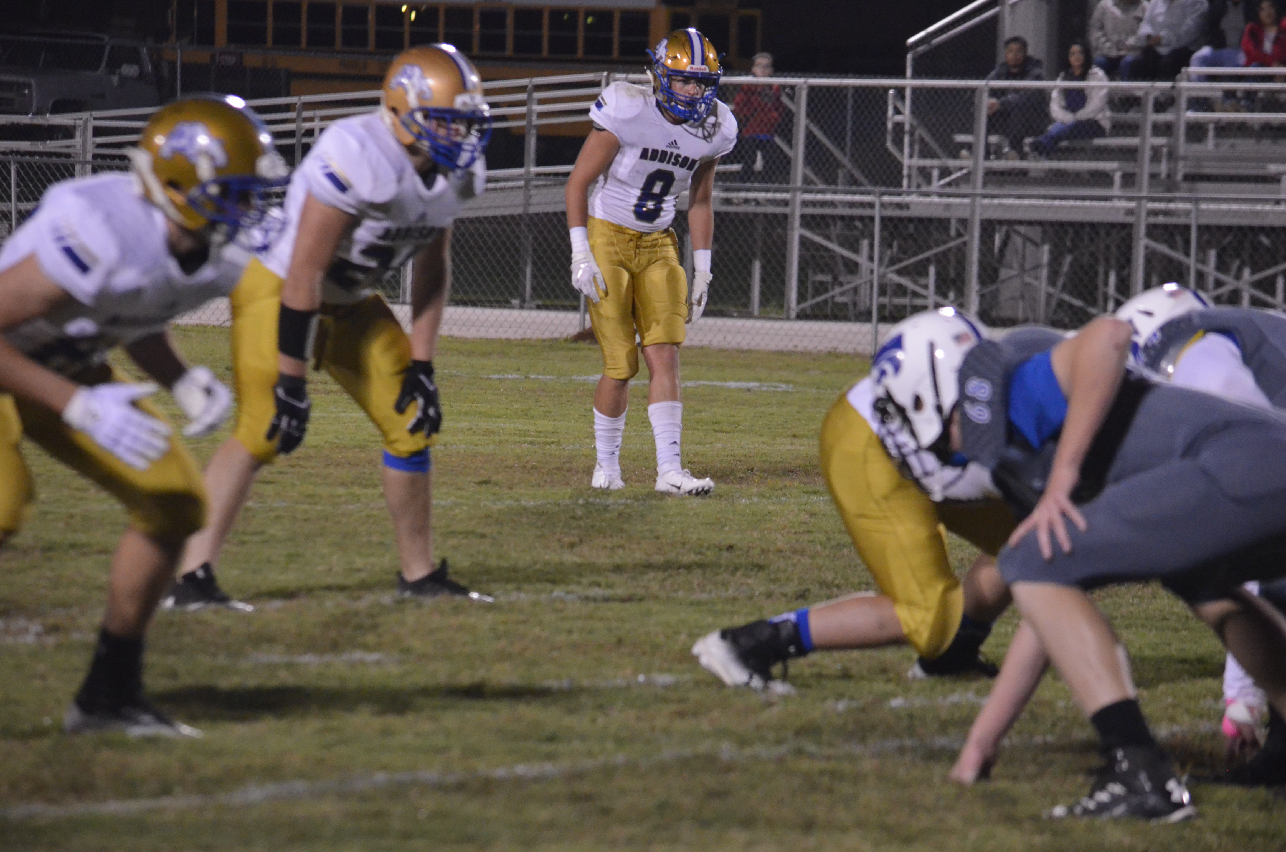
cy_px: 418
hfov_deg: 7.6
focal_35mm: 271
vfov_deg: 5.0
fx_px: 9660
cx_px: 649
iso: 4000
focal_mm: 170
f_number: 5
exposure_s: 1/100
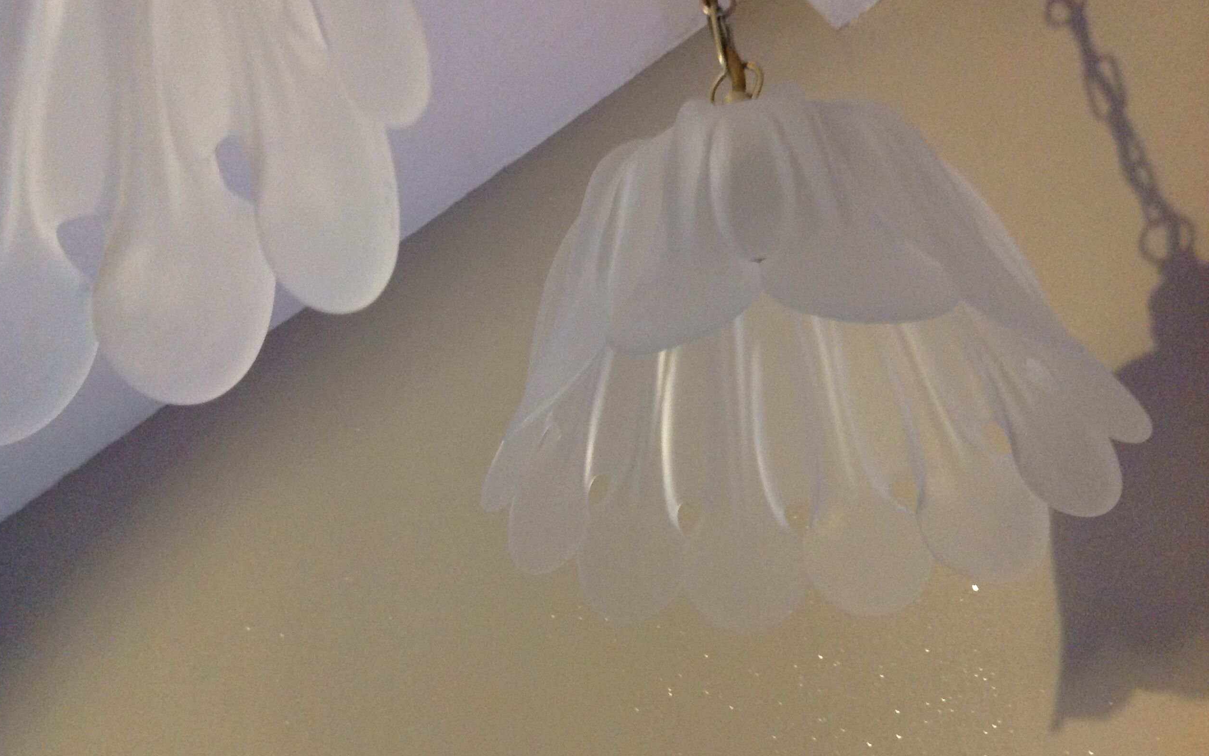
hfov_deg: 51.5
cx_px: 591
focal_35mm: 38
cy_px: 363
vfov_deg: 33.6
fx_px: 1252
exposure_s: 1/15
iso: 320
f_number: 2.4
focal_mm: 4.28
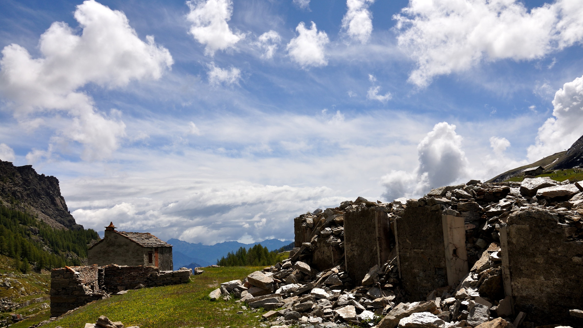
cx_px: 294
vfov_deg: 33.7
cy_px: 171
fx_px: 541
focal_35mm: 35
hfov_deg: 56.6
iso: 200
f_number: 9
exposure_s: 1/320
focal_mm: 22
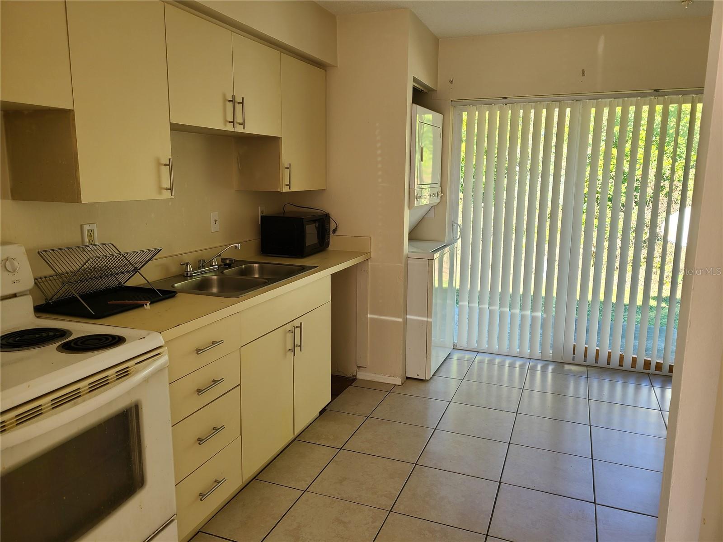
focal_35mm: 26
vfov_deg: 53.1
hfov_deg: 67.3
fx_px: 543
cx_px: 362
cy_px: 271
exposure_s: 1/60
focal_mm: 5.4
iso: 40
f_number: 1.8
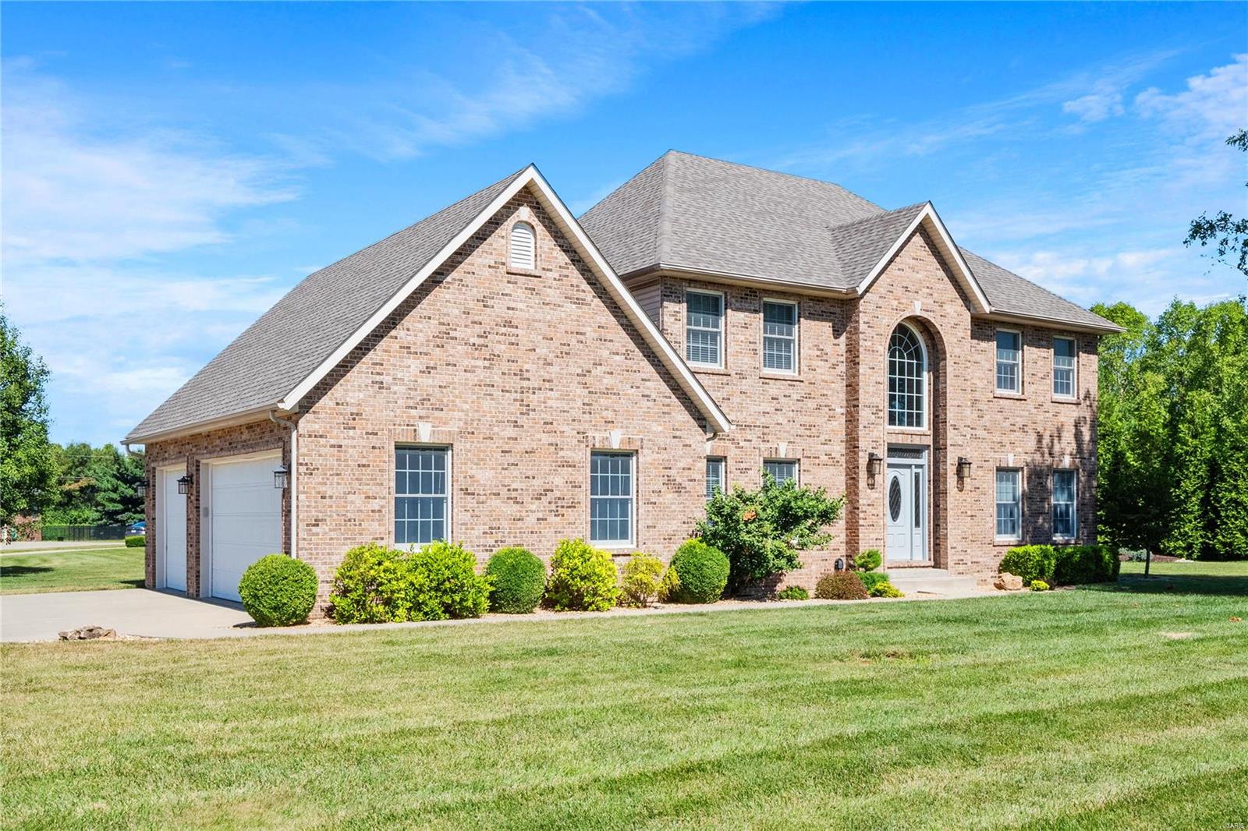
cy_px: 416
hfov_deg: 58.7
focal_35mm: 32
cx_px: 624
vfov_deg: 41.1
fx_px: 1109
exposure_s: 1/200
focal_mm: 16
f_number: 10
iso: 400
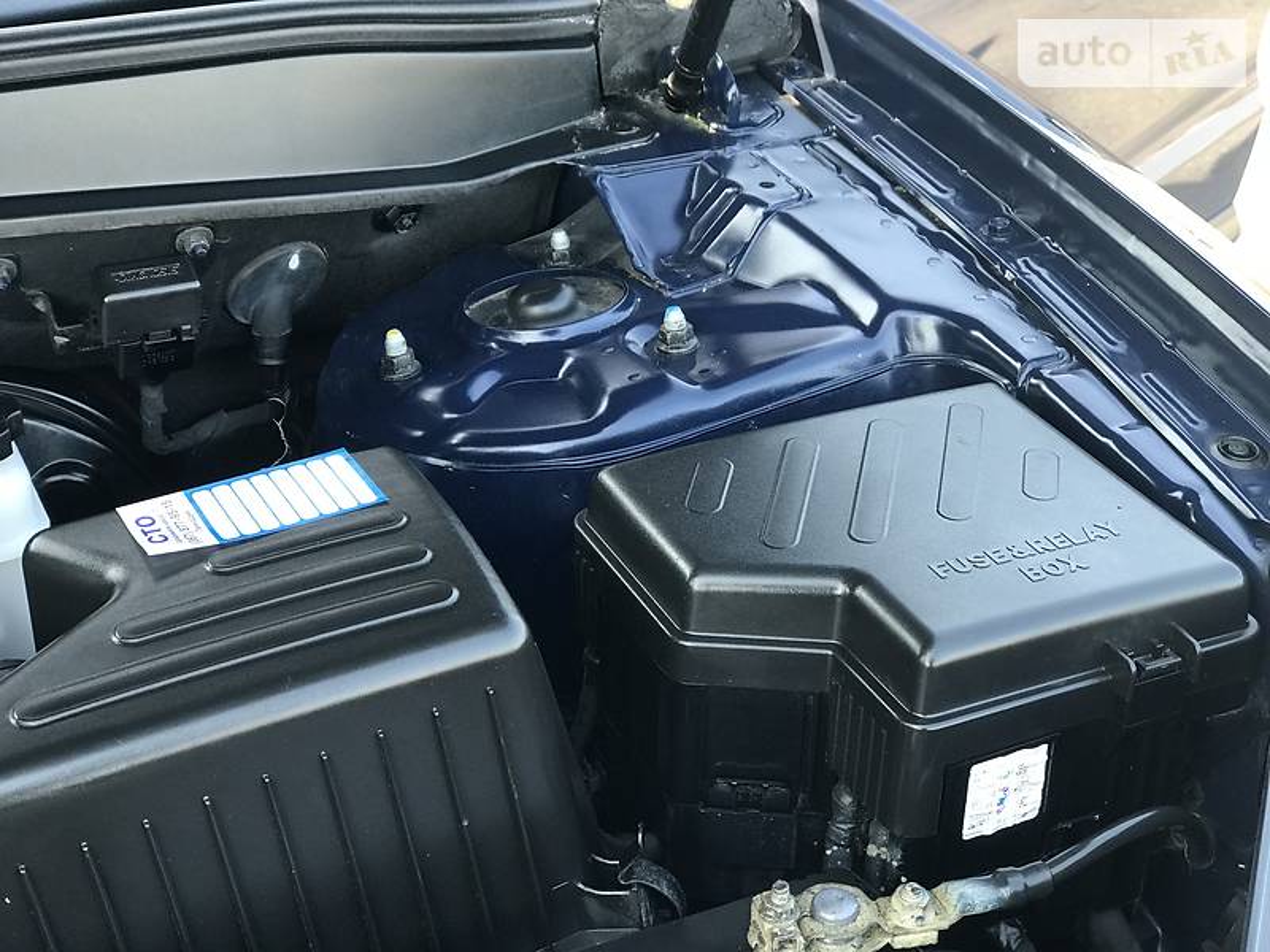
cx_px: 635
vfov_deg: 25.7
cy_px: 476
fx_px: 2091
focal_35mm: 57
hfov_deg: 33.8
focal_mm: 6.6
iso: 40
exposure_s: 1/50
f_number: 2.8
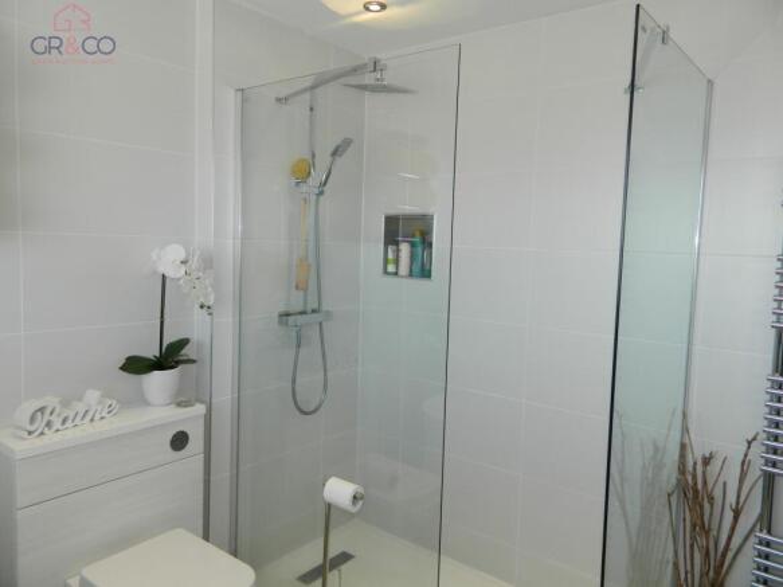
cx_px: 392
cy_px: 294
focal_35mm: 25
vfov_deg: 54.9
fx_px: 565
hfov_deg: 69.4
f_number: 3.1
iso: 80
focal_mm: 4.5
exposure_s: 1/30
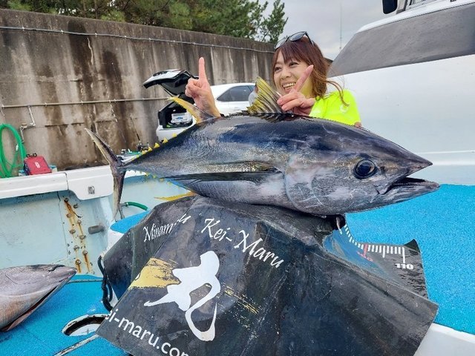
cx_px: 238
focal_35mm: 24
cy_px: 178
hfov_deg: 71.6
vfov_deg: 56.8
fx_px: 329
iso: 40
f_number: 1.8
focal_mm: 5.23
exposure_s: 1/208
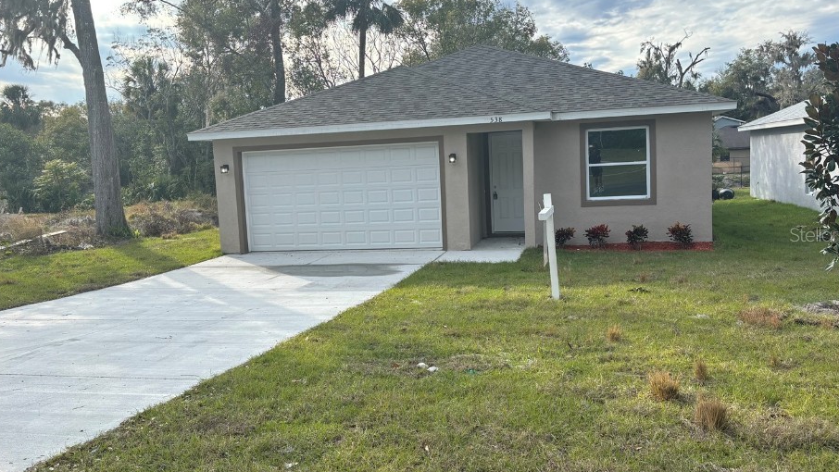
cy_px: 234
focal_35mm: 32
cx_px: 403
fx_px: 712
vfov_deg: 36.7
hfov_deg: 61.0
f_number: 1.6
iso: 50
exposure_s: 1/961
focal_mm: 5.96
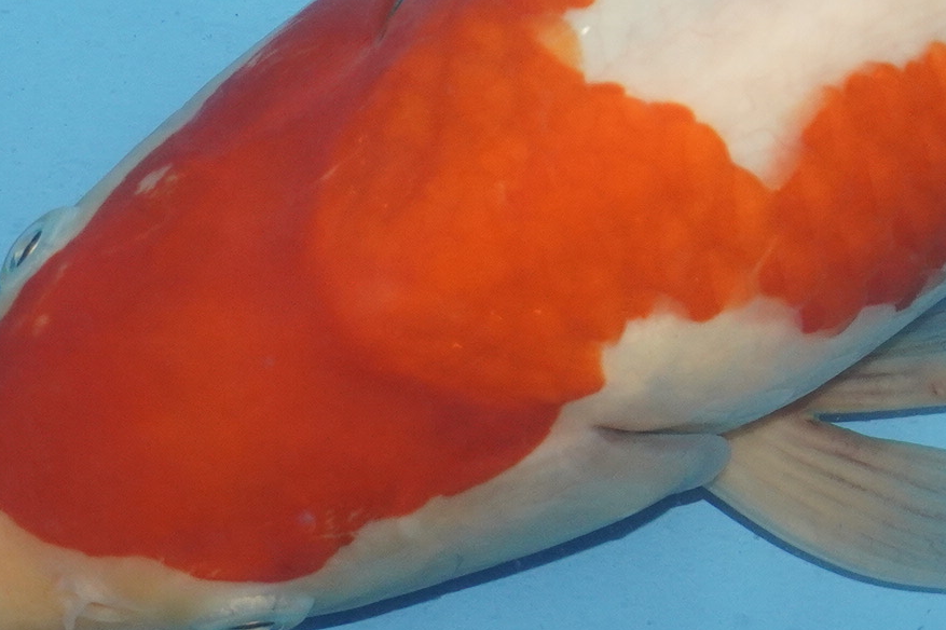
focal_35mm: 216
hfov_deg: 9.4
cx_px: 1180
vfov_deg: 6.3
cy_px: -167
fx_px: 5674
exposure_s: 1/160
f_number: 5
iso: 1000
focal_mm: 42
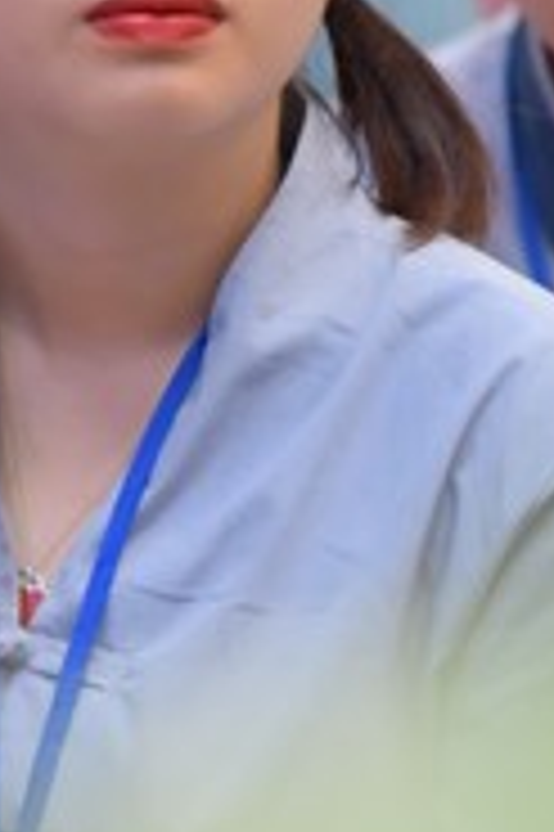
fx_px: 9736
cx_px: -106
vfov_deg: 4.9
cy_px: 625
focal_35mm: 421
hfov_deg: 3.3
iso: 1250
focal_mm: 120
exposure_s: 1/100
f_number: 4
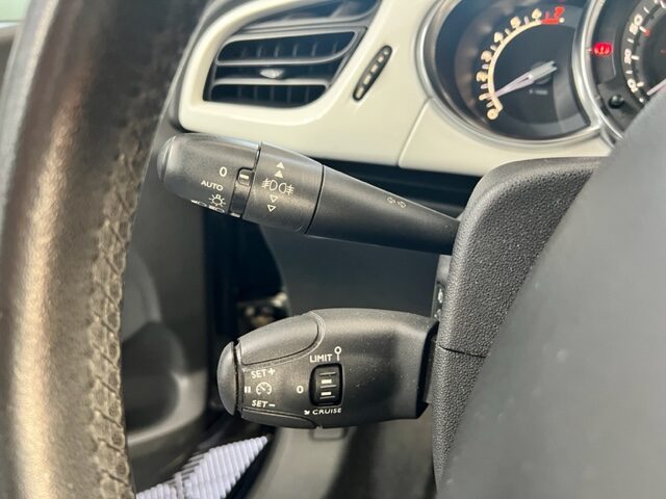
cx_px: 333
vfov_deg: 53.1
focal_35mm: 26
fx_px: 500
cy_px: 250
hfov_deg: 67.3
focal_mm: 5.7
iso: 250
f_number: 1.5
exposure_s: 1/50
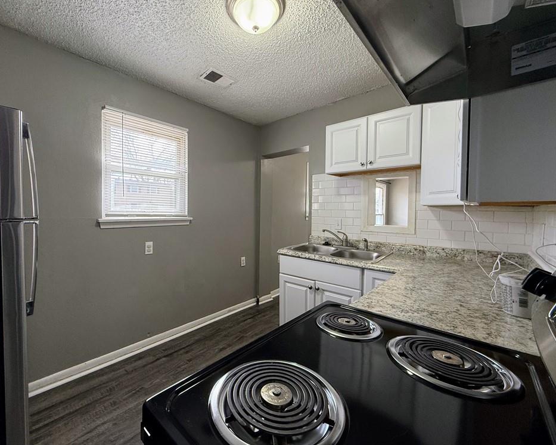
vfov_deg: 84.0
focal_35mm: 15
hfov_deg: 96.5
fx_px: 247
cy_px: 217
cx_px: 253
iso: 200
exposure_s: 1/99
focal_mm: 2.22
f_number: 2.2
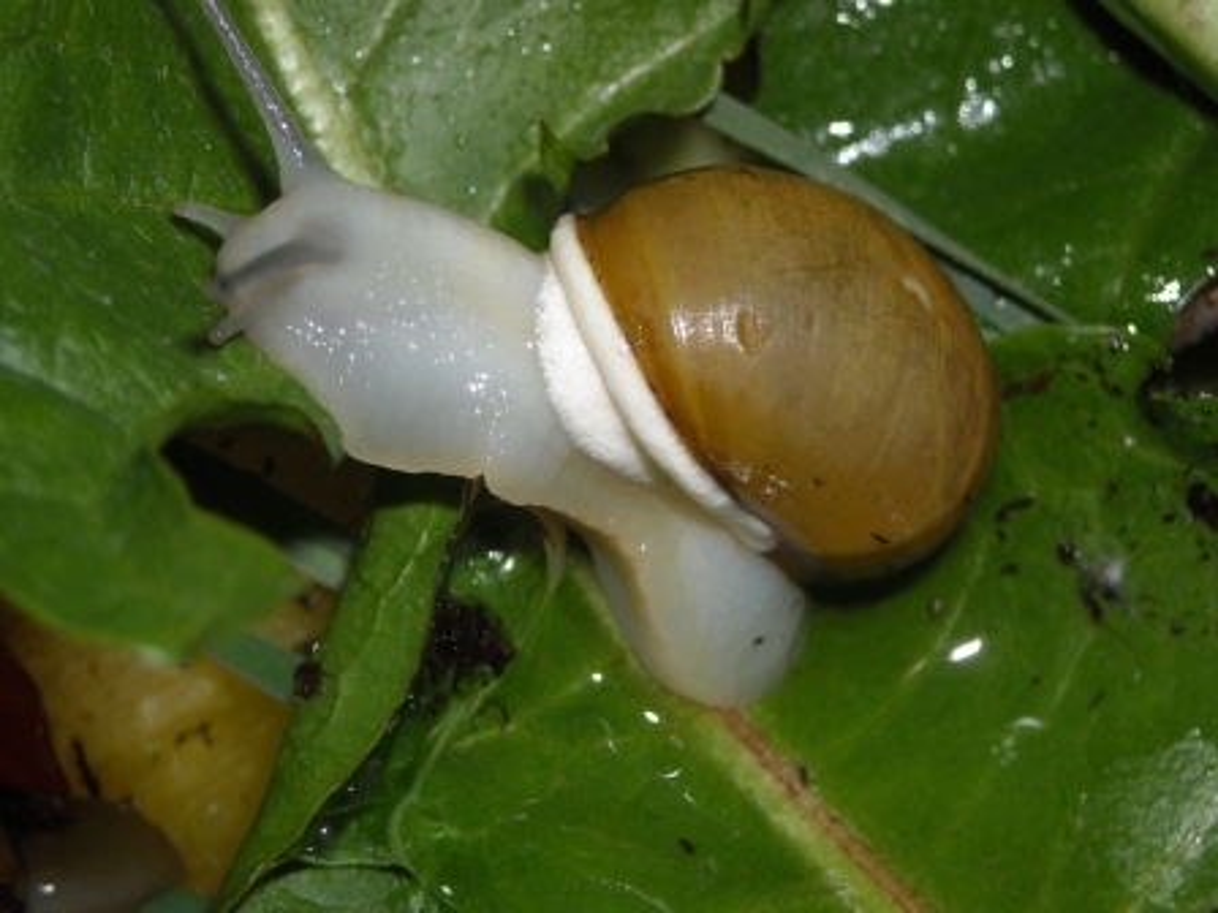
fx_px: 3695
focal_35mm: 105
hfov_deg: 18.7
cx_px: 609
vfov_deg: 14.1
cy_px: 456
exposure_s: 1/125
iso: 200
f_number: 9.3
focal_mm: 17.1
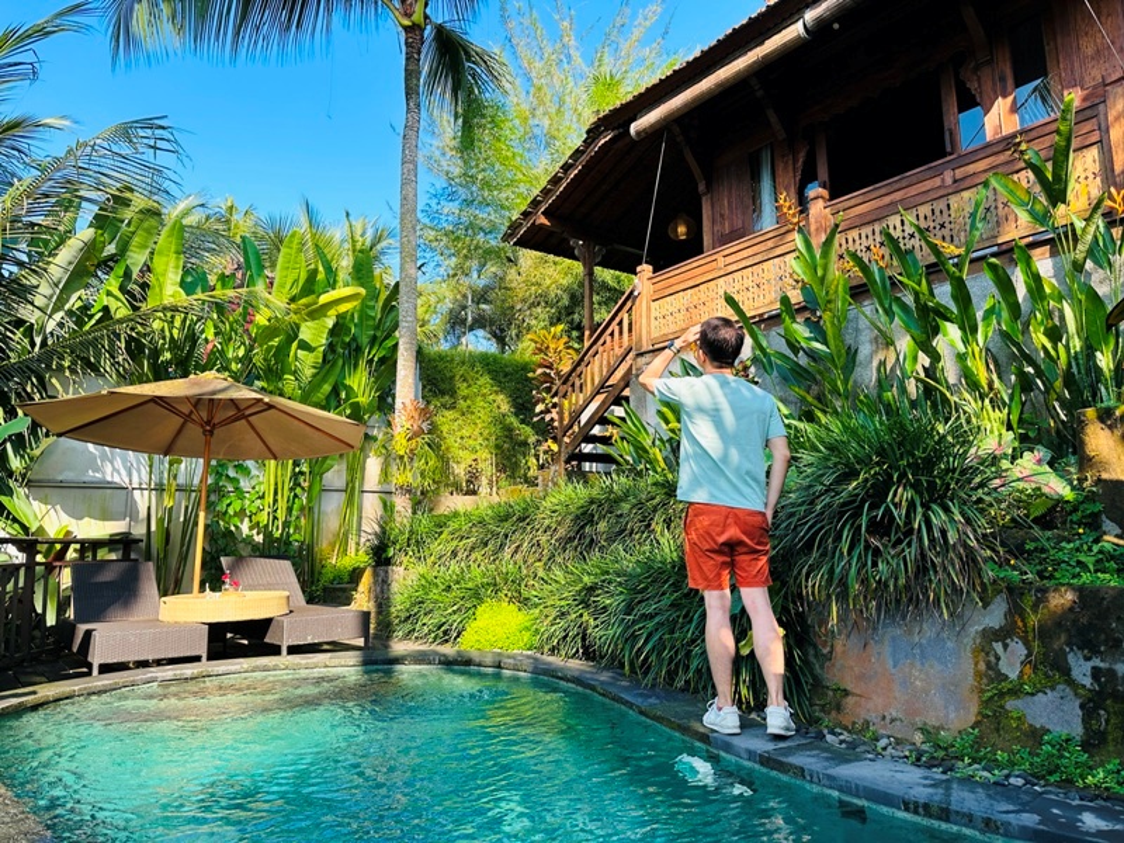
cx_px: 562
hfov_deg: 71.6
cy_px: 422
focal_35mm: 24
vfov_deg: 56.8
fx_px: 779
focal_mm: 6.86
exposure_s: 1/718
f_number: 1.78
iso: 80
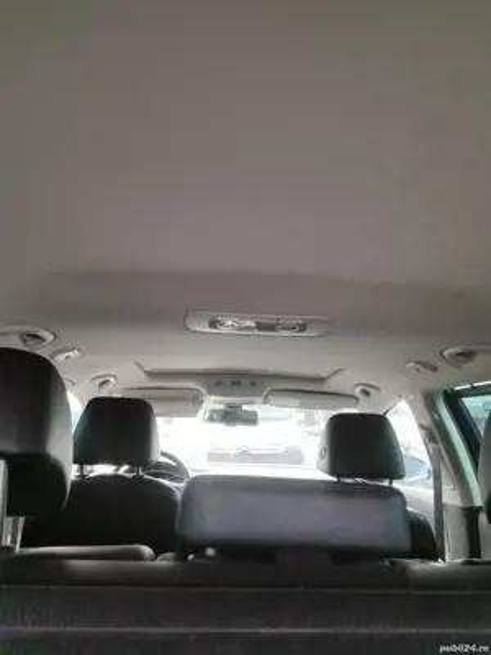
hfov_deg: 56.8
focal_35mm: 24
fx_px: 454
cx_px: 246
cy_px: 328
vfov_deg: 71.6
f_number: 1.89
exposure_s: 1/100
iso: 70
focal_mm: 5.89
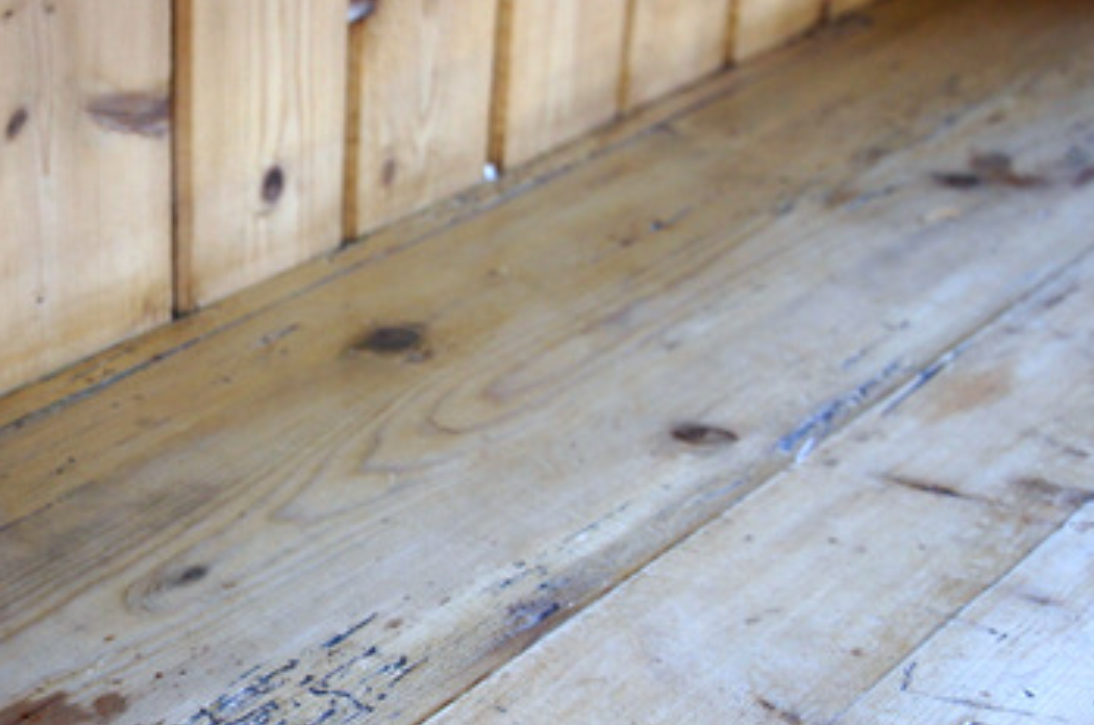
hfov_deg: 28.2
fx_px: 2093
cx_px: 119
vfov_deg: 19.6
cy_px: 411
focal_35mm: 69
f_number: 4
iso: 640
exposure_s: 1/40
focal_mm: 23
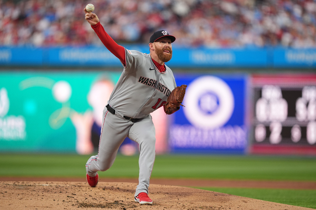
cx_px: 158
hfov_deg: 5.2
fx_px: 3510
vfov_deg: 3.4
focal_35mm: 400
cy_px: 105
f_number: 2.8
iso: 1250
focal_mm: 400
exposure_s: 1/2500
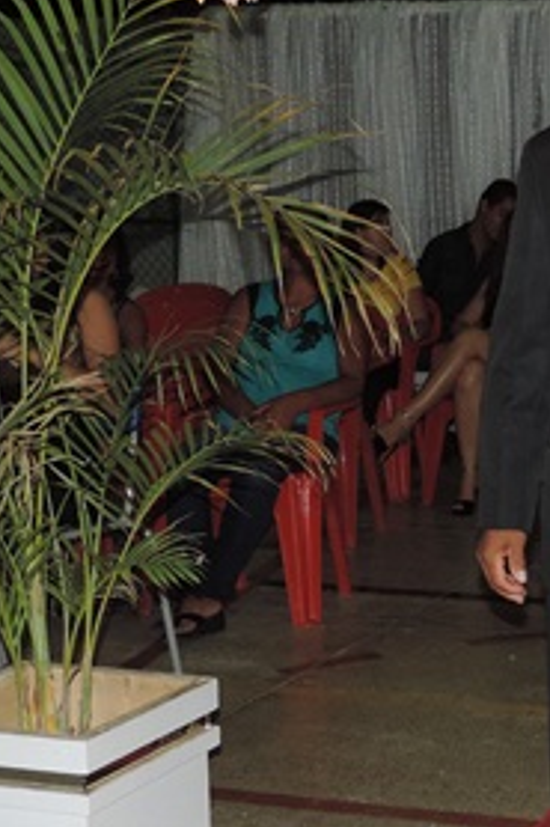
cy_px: 451
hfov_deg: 16.5
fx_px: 1813
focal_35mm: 79
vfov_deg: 25.7
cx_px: 659
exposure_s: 1/30
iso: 200
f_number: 3.1
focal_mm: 5.3
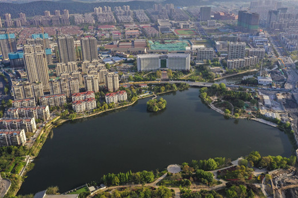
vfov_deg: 41.0
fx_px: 265
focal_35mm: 32
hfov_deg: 58.7
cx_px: 158
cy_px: 90
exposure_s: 1/320
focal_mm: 10.26
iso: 100
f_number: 5.6
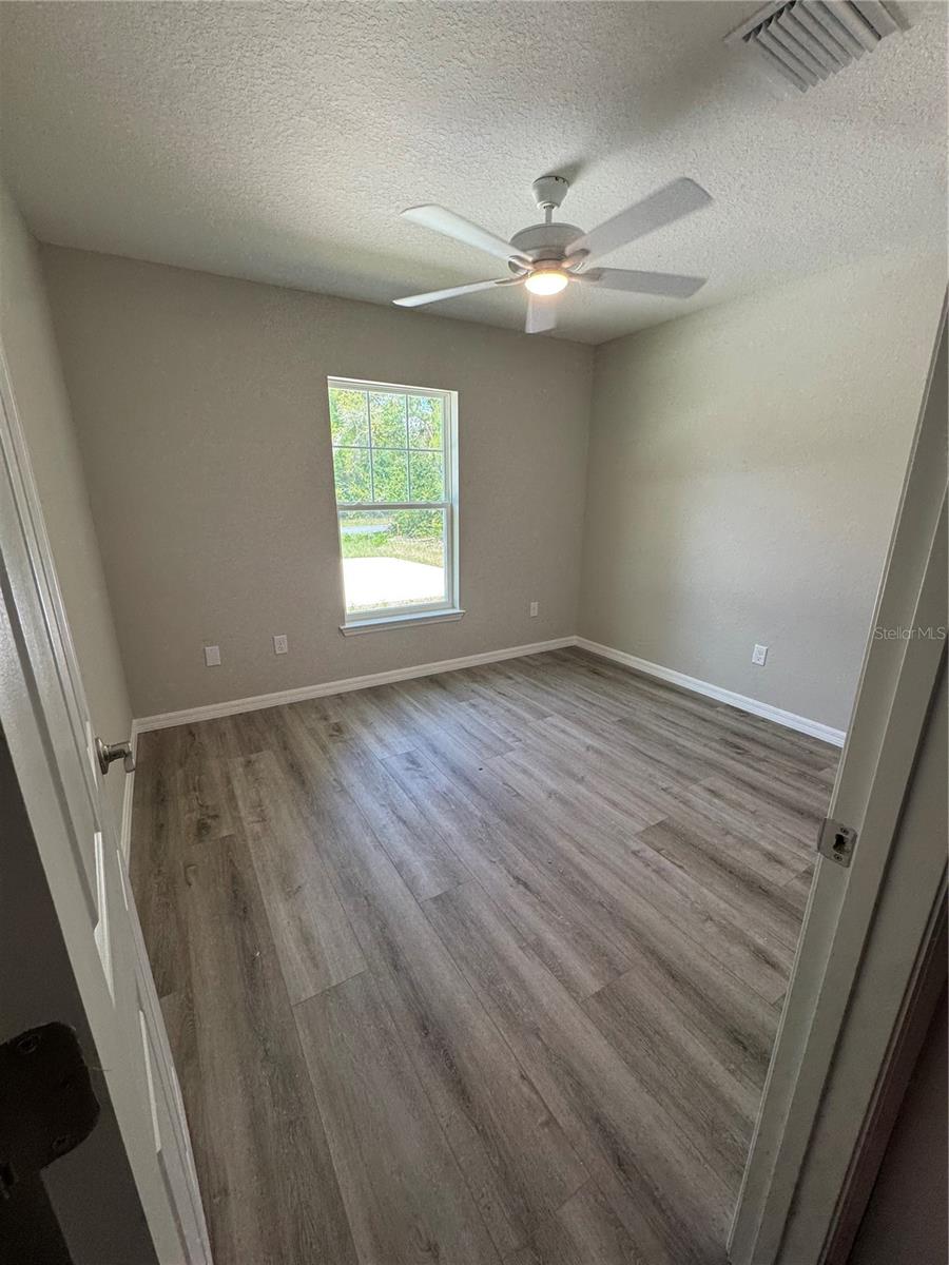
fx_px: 512
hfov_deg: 85.7
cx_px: 474
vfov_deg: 102.1
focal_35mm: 14
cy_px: 632
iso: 100
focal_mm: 2.22
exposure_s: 1/120
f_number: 2.2
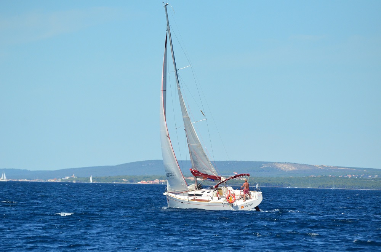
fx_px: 3485
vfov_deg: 4.1
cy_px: 126
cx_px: 190
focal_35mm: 330
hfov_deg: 6.3
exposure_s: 1/8000
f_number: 5.3
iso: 1100
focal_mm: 220
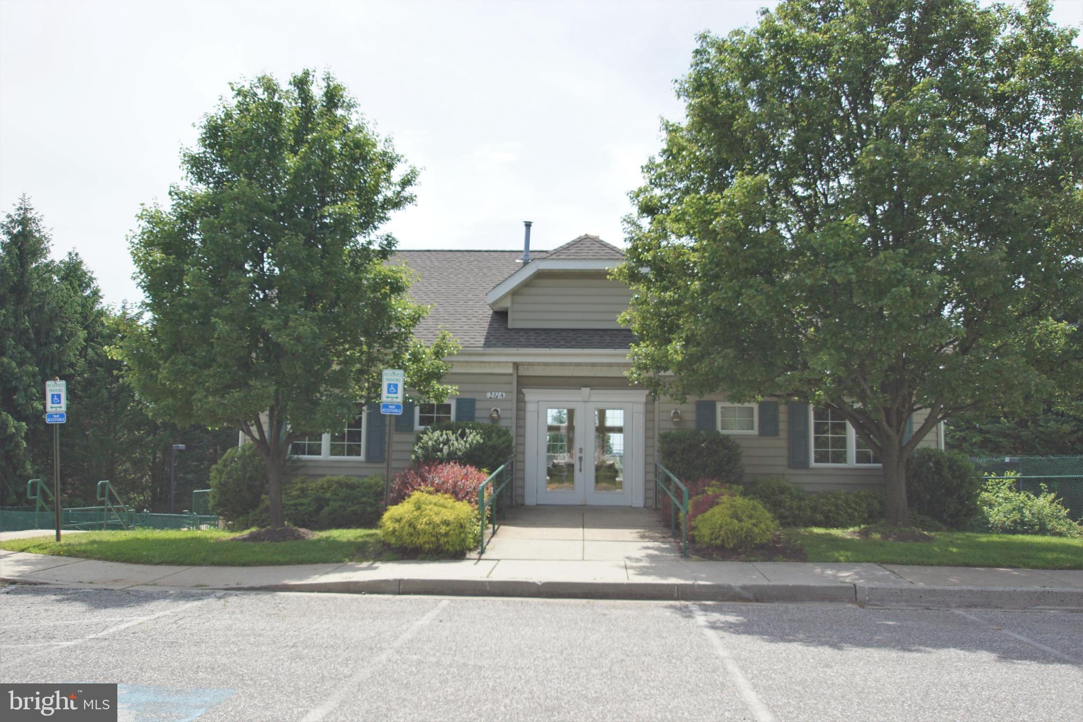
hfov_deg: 61.9
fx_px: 902
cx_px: 542
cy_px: 361
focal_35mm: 30
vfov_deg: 43.6
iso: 250
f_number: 4.5
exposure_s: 1/1000
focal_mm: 20
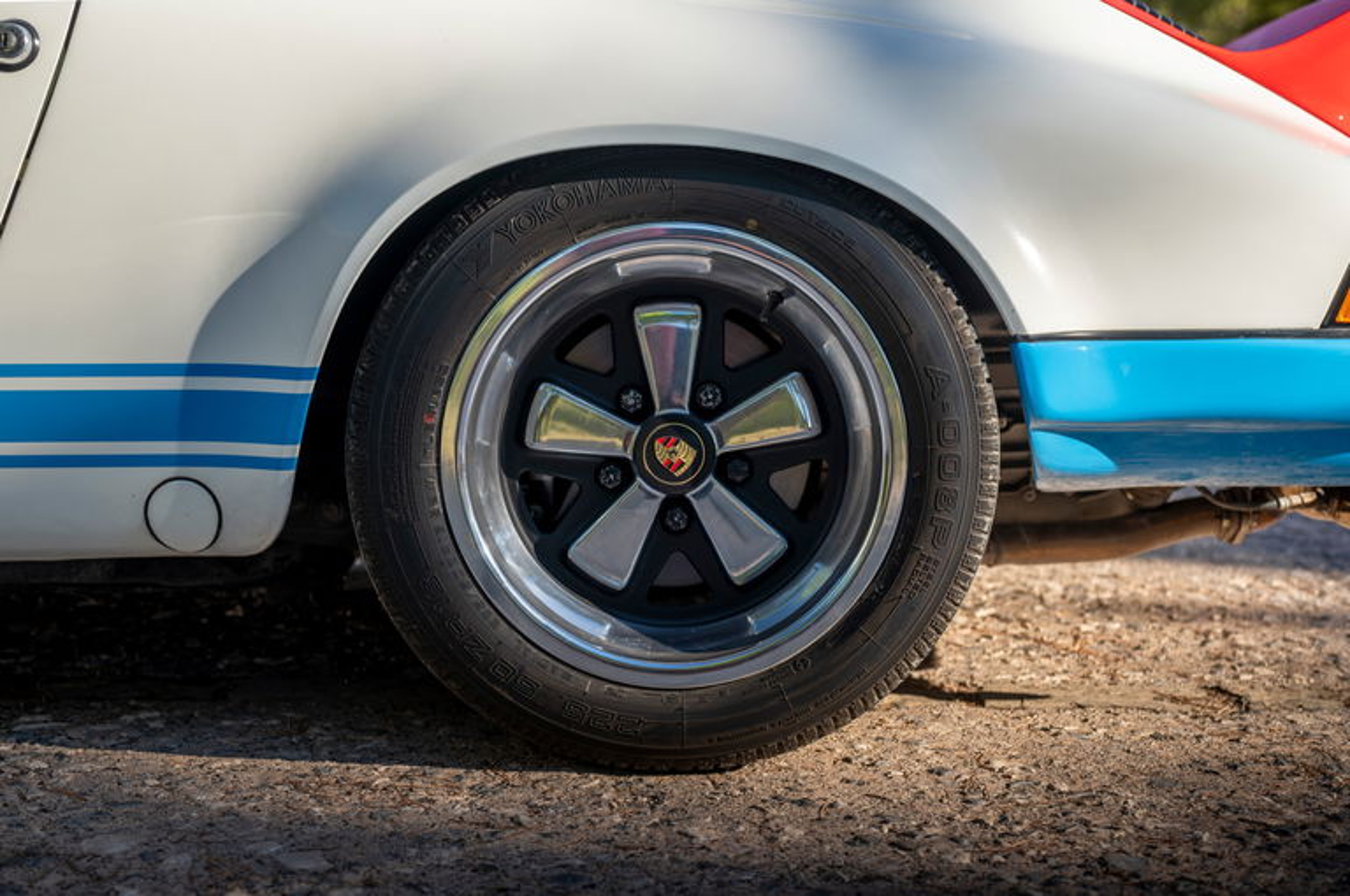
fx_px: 1873
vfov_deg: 26.9
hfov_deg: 39.6
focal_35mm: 50
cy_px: 448
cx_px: 675
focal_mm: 50
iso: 100
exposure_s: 1/100
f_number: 3.5
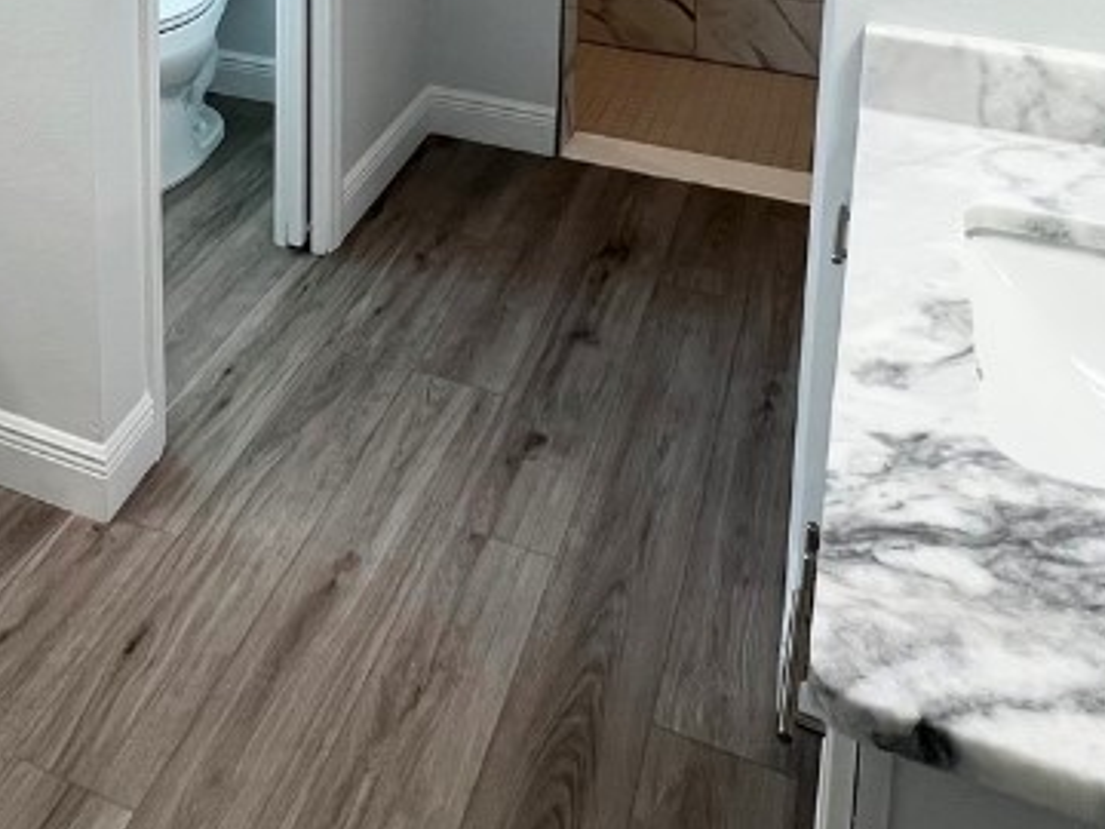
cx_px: 359
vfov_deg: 30.5
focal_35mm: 37
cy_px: -246
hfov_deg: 49.2
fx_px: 1181
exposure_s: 1/120
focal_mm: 1.57
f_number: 1.8
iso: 50
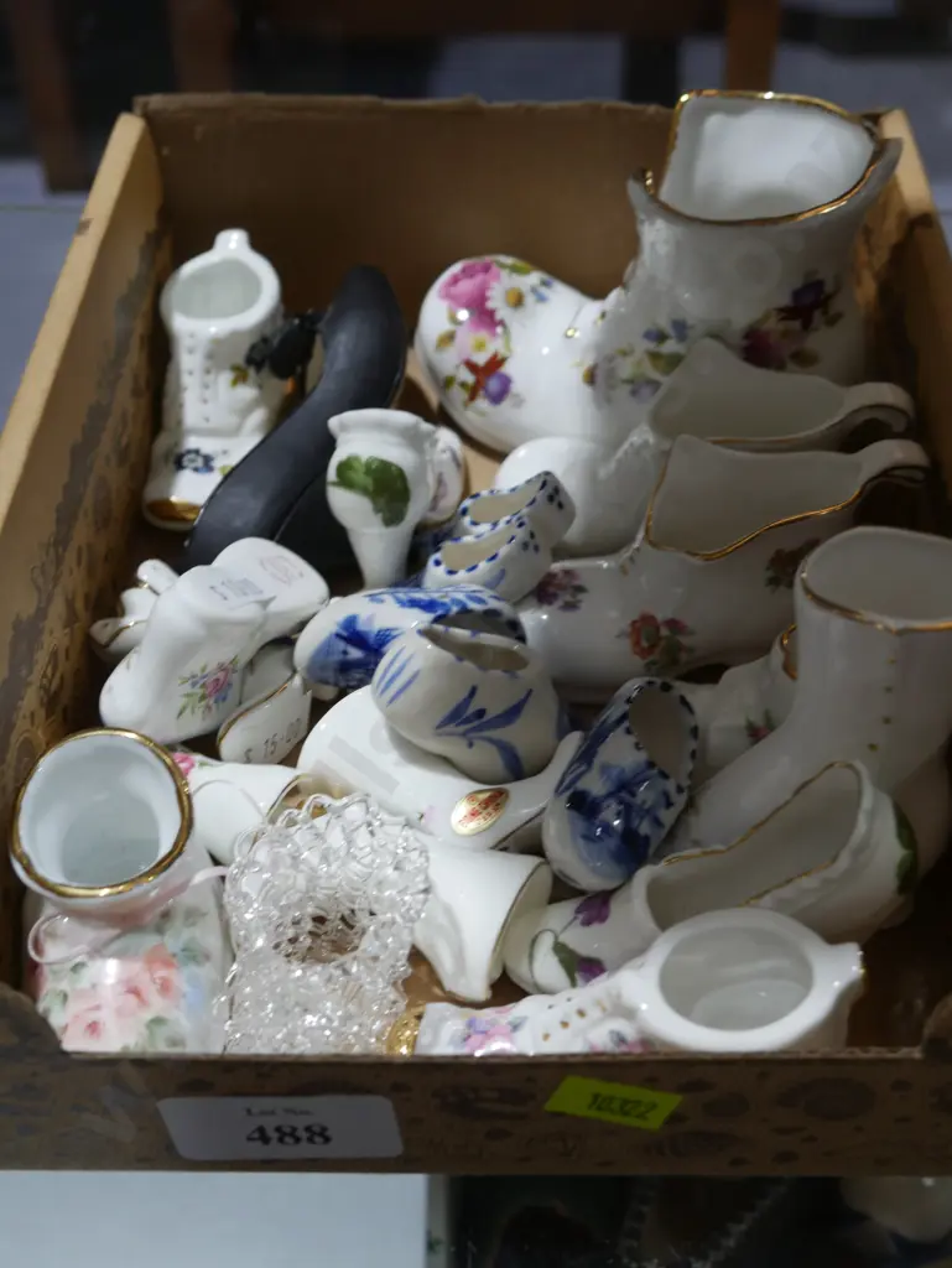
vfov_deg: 39.6
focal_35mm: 48
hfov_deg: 30.3
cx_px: 476
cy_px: 634
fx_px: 1759
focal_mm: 24
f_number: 5.2
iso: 400
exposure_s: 1/60
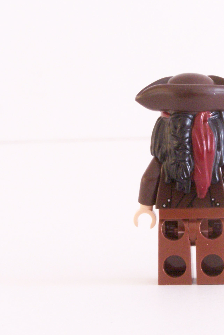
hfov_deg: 10.4
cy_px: 167
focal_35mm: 131
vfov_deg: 15.6
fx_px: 1222
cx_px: 191
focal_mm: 15.6
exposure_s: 1/1.43
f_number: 8
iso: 400
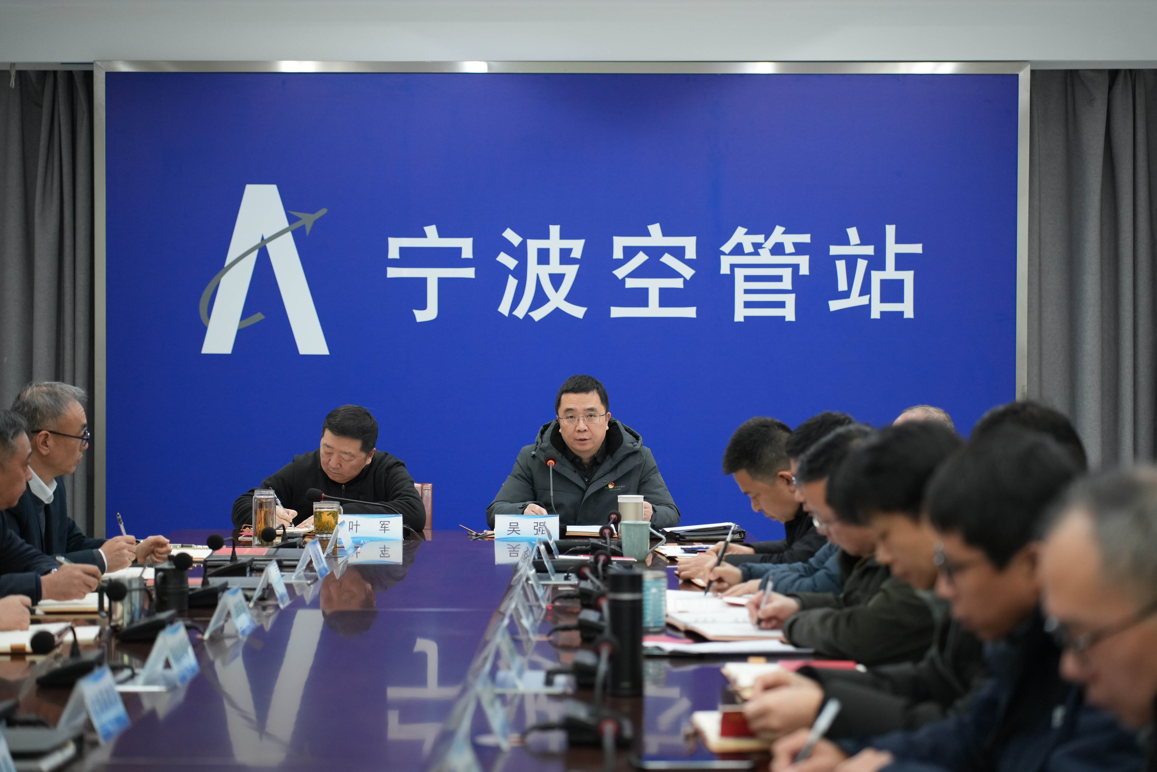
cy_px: 386
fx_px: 2410
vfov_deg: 18.2
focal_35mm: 75
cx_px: 578
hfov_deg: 27.0
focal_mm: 75
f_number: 2.8
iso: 1000
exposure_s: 1/80
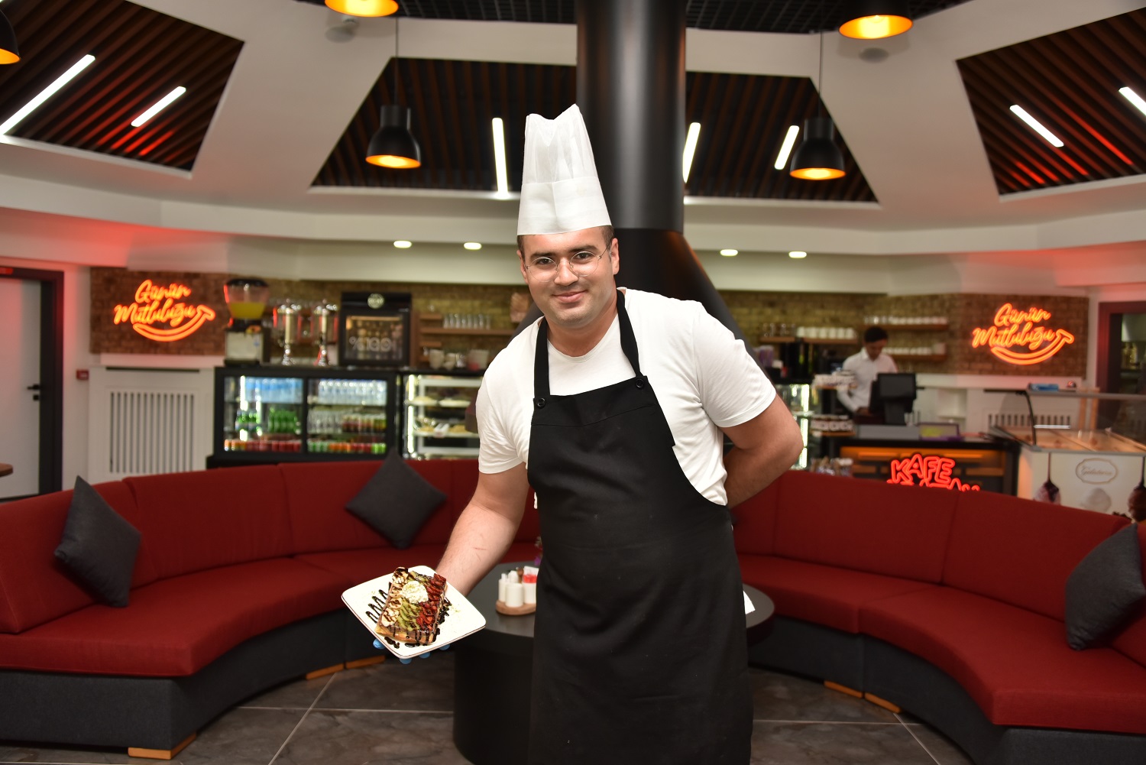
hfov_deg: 58.7
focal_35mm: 32
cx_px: 573
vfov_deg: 41.1
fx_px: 1019
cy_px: 382
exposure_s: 1/200
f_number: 4
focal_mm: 32
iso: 400
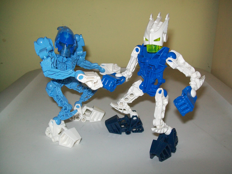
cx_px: 116
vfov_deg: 39.7
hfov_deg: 51.4
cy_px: 87
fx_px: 241
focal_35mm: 36
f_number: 2.7
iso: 160
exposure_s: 1/60
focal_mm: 6
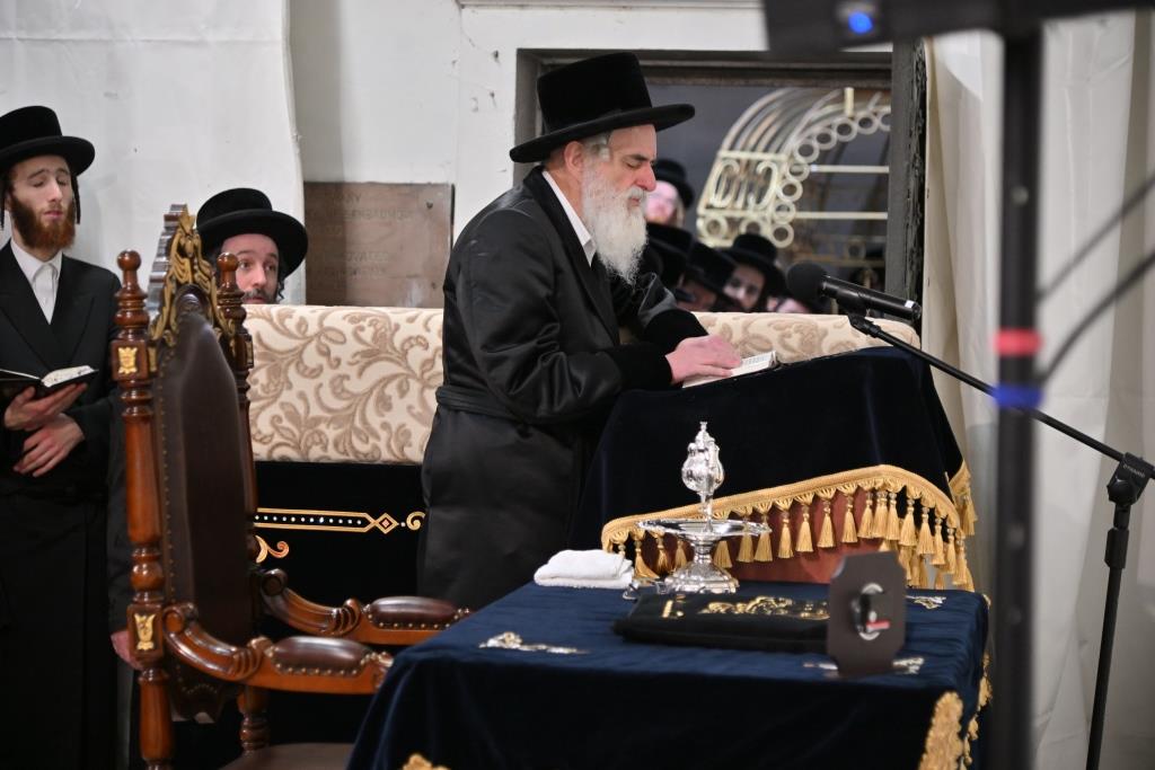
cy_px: 385
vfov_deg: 15.9
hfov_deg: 23.6
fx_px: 2759
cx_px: 578
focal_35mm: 86
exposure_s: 1/125
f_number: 4
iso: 800
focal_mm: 86
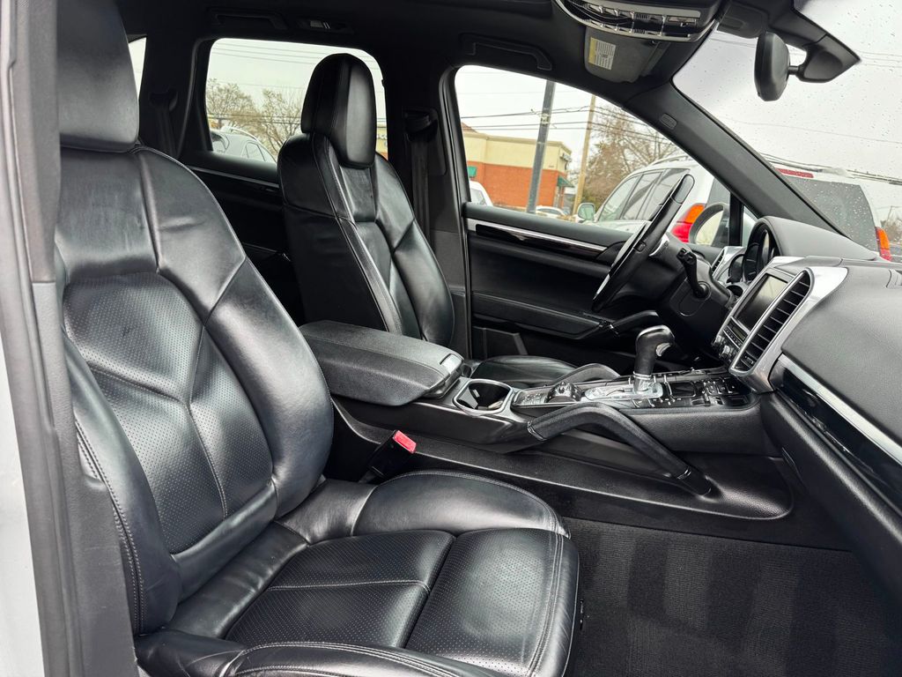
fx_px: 625
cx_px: 451
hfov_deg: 71.6
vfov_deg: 56.8
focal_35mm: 24
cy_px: 338
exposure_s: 1/122
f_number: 1.78
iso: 64
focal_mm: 6.76
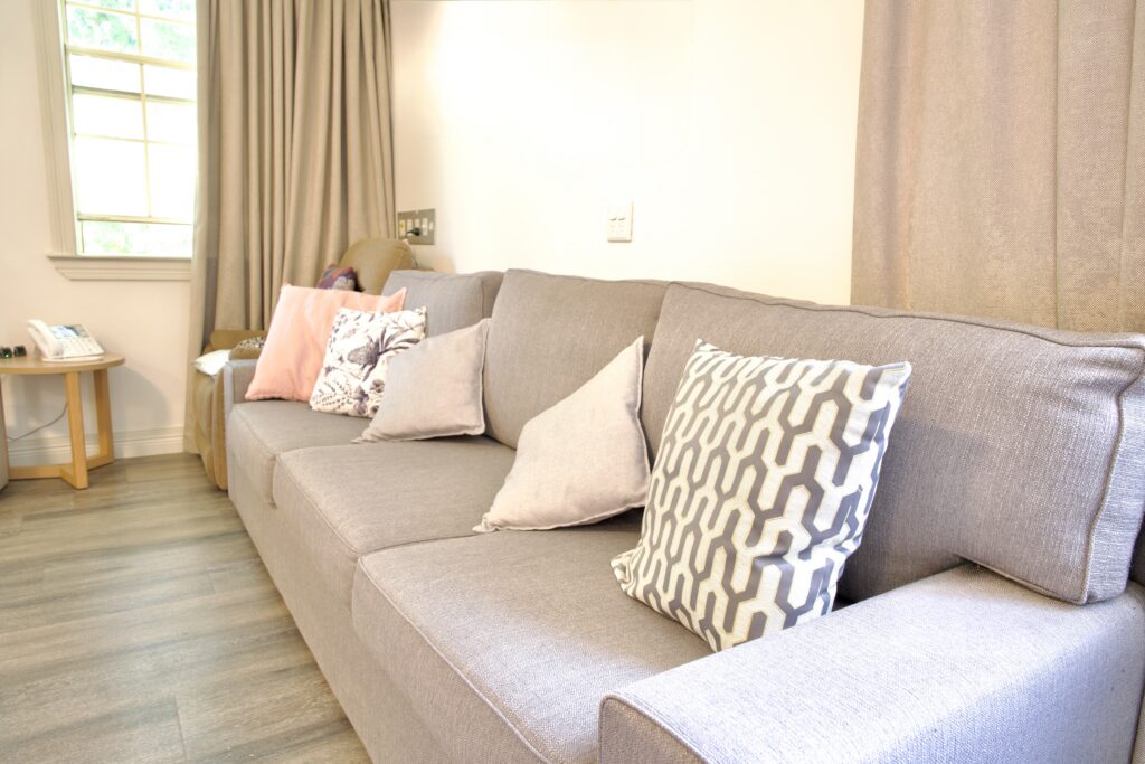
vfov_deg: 53.1
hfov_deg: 73.7
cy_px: 382
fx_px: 763
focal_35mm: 24
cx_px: 572
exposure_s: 1/3
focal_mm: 24
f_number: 8
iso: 400
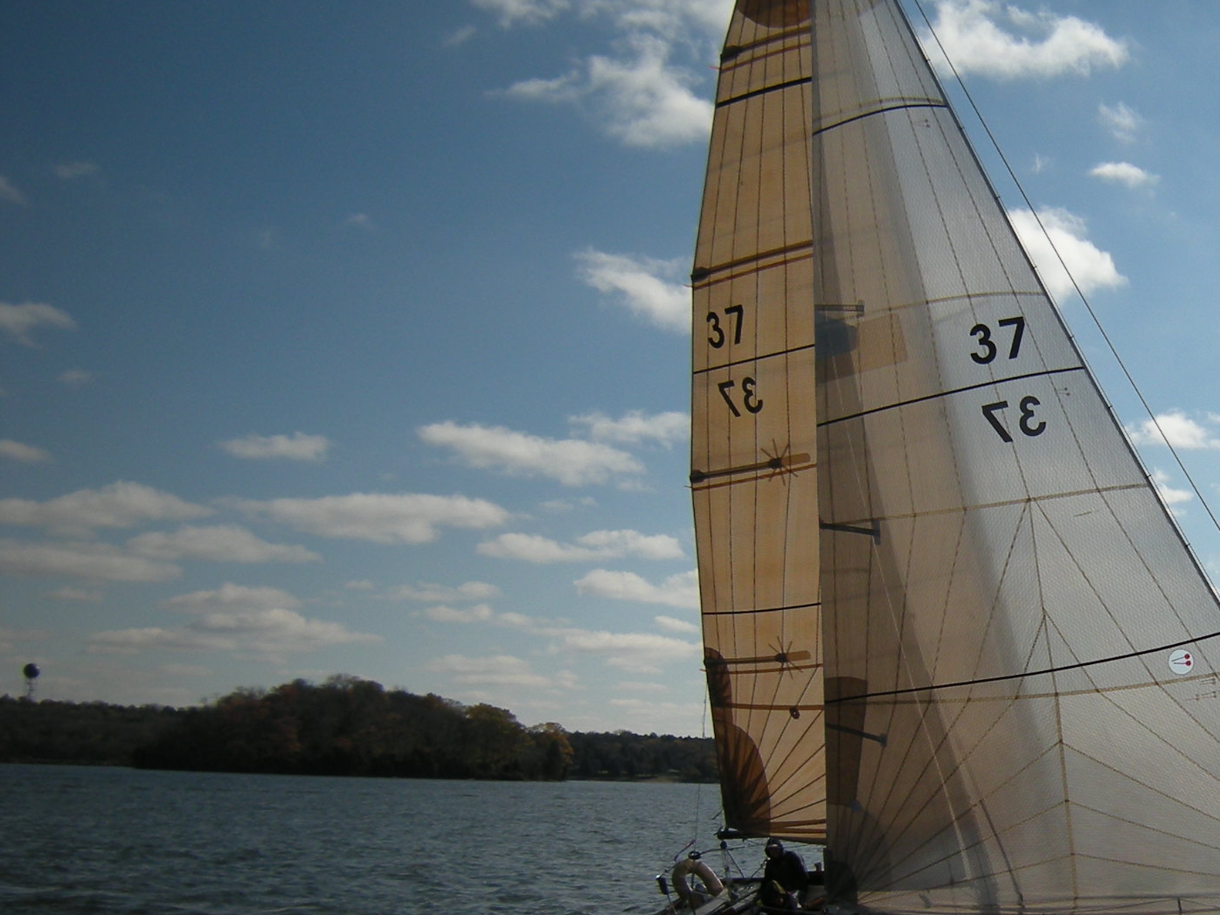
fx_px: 1833
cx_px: 1124
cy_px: 628
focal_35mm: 52
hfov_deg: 34.5
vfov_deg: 27.8
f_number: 5.6
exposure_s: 1/754
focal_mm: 4.7
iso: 64
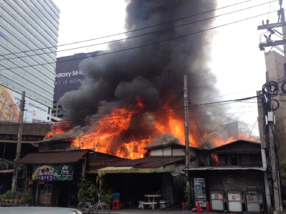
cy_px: 107
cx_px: 143
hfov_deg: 52.6
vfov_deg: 40.7
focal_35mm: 35
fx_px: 289
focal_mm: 4.28
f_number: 2.4
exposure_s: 1/968
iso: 50
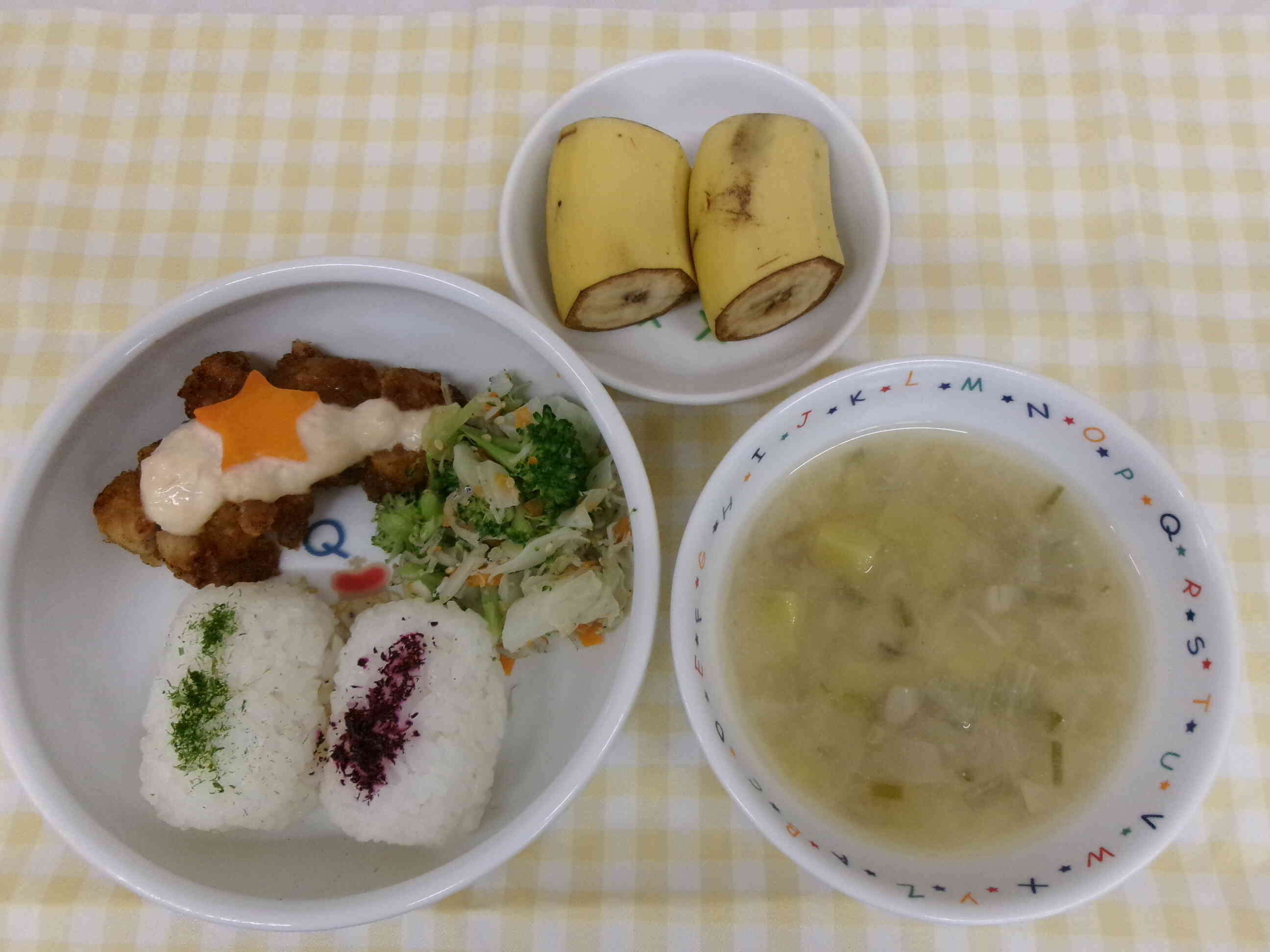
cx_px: 635
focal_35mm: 28
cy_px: 476
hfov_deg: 63.4
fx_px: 1027
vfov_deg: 49.7
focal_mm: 5.1
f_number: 3.9
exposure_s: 1/125
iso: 552
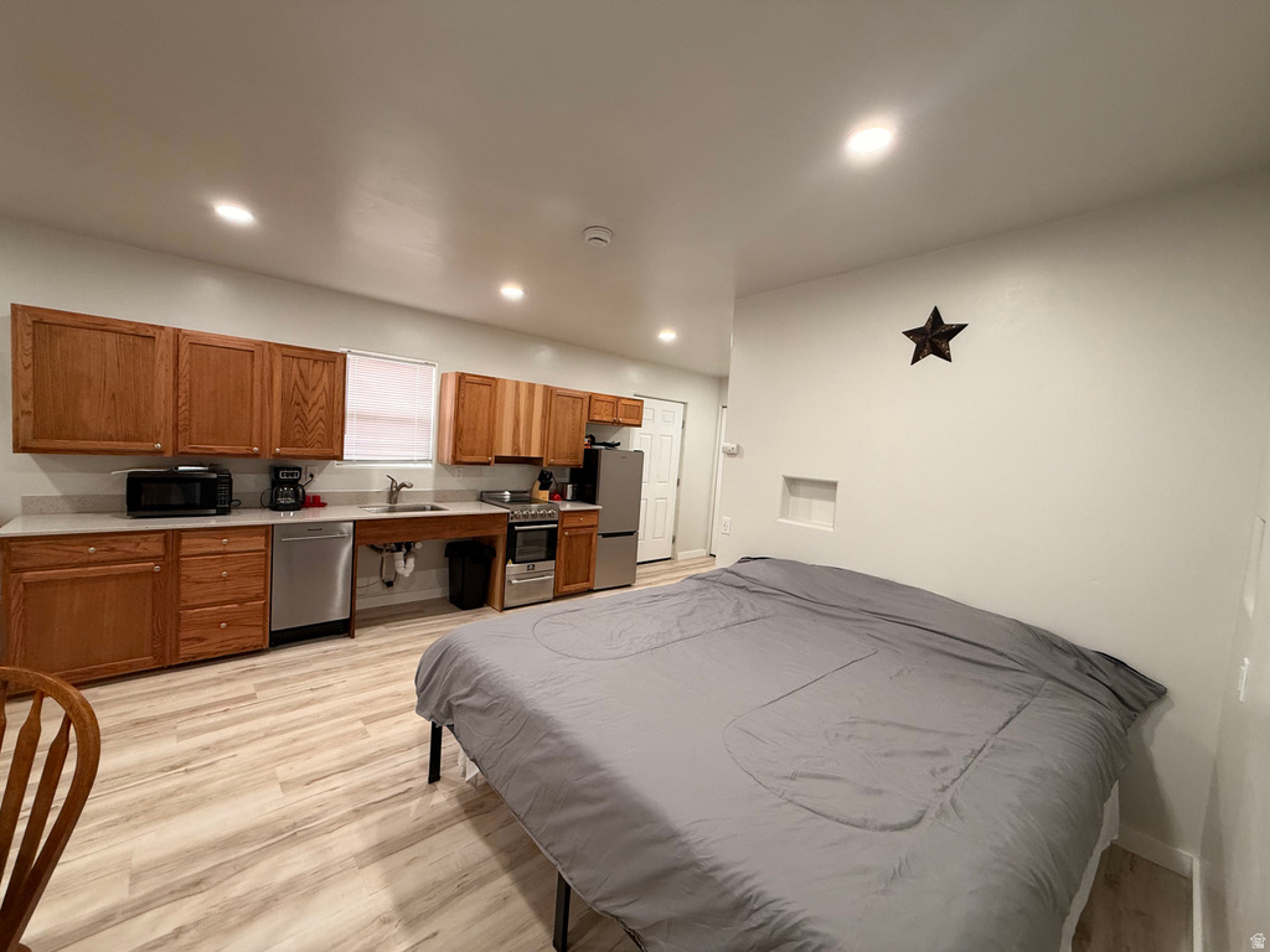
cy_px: 476
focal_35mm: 14
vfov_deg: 85.7
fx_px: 514
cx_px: 635
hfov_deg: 102.1
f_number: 2.2
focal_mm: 2.22
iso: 160
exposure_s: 1/60
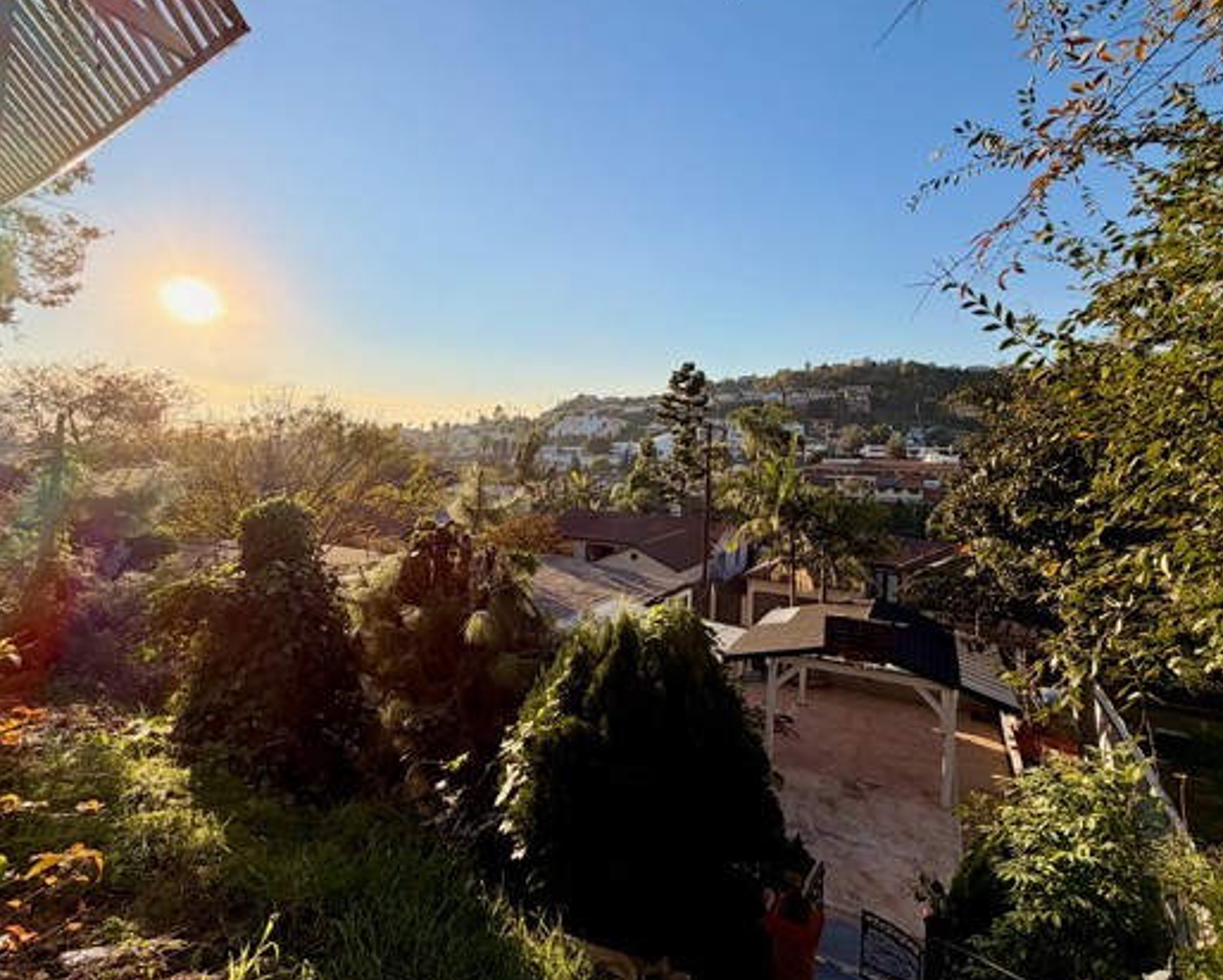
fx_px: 616
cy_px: 480
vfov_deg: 77.0
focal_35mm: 17
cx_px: 609
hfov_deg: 89.6
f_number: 2.2
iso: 25
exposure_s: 1/770
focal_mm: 2.22
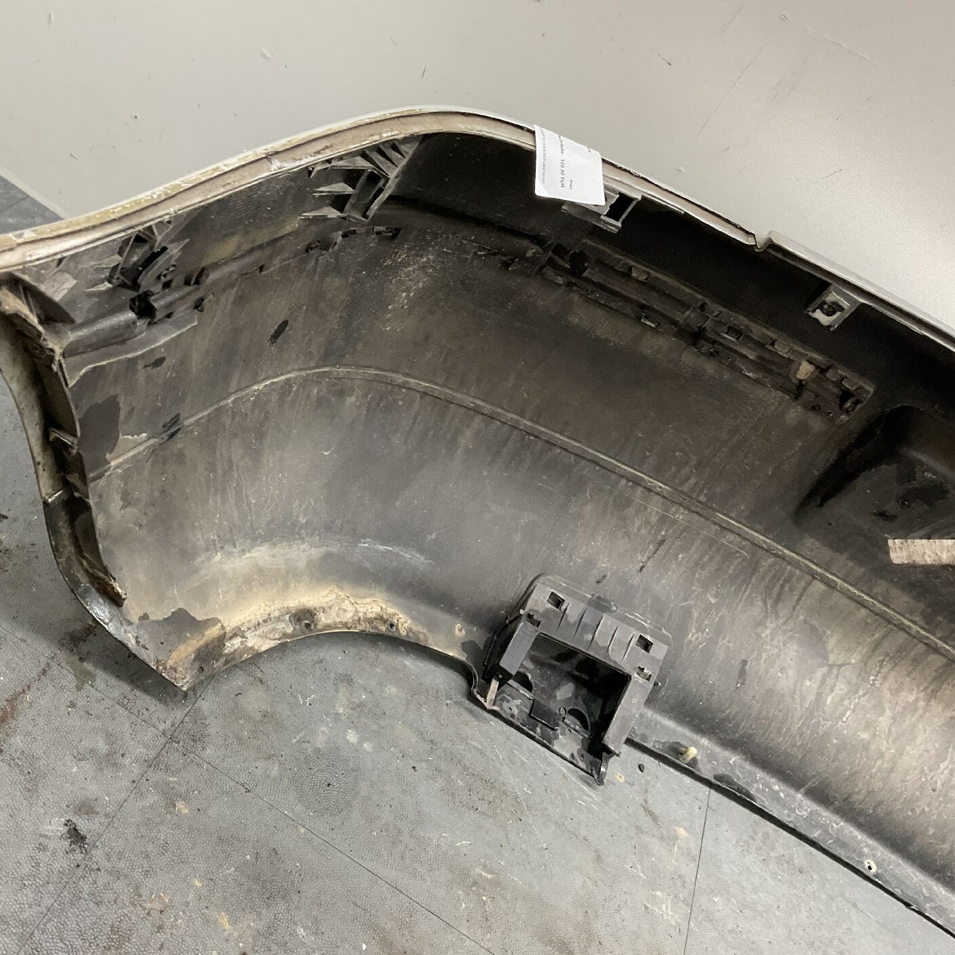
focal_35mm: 35
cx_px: 412
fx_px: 1092
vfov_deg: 47.2
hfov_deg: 47.1
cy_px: 479
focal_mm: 3
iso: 80
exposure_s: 1/50
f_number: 1.8
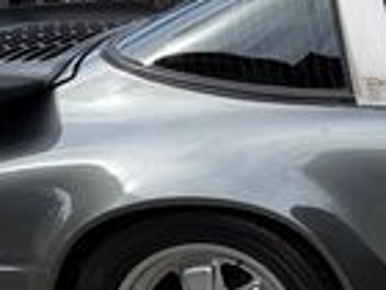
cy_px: 207
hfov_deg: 15.9
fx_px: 1227
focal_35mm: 110
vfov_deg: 13.4
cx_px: 640
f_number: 1.78
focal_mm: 6.76
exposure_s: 1/1901
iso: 80
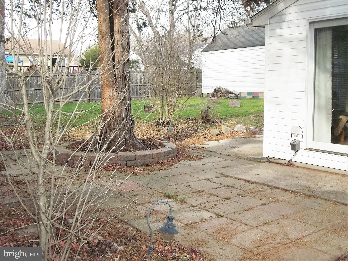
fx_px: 392
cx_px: 174
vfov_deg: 36.8
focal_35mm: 39
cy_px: 130
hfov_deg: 47.9
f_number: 3.2
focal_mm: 7.1
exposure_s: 1/200
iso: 80
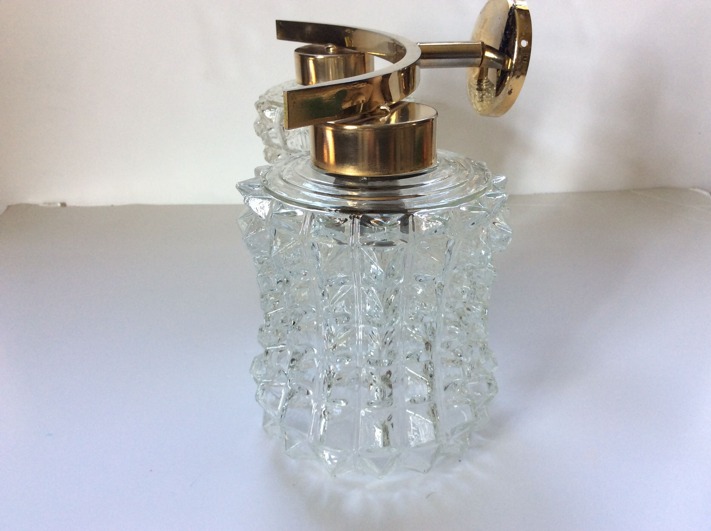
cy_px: 266
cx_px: 356
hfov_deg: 56.9
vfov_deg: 44.1
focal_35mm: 32
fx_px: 656
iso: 32
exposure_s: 1/33
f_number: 2.4
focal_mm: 3.3
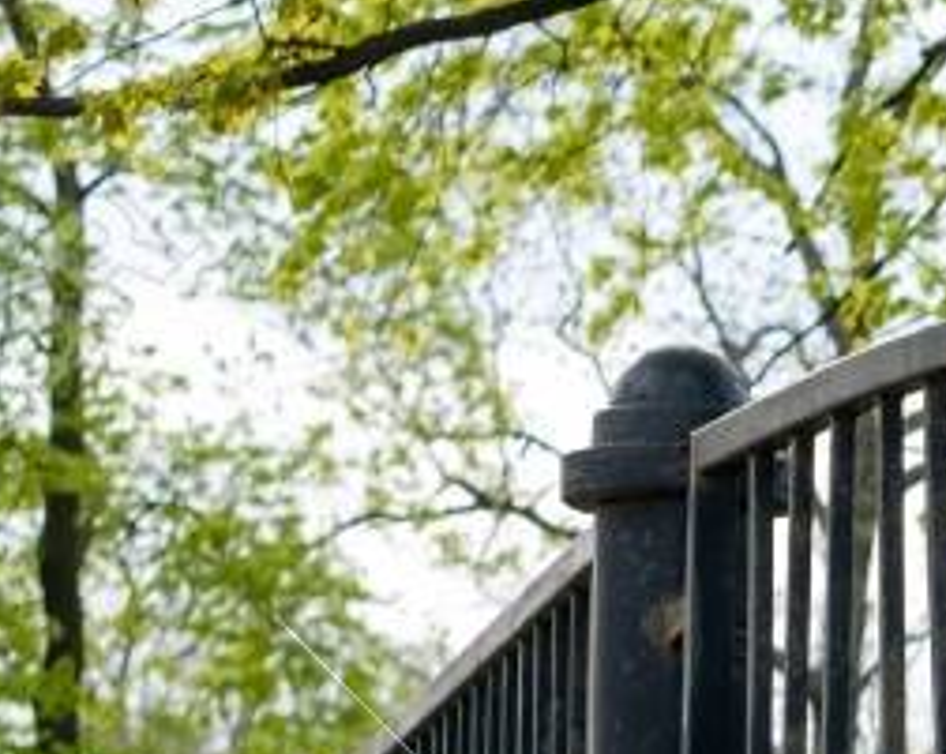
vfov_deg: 5.8
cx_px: 2065
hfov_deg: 7.2
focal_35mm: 257
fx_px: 7187
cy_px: 1591
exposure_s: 1/280
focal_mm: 35
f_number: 4
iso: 200
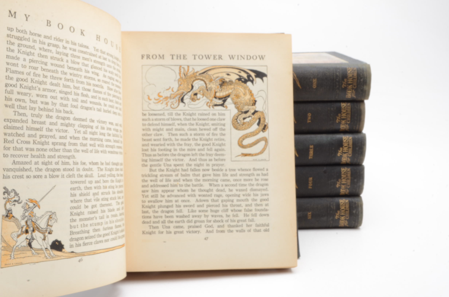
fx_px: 485
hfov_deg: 49.6
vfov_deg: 34.1
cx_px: 224
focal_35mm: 39
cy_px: 148
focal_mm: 26
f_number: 20
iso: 250
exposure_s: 1/160
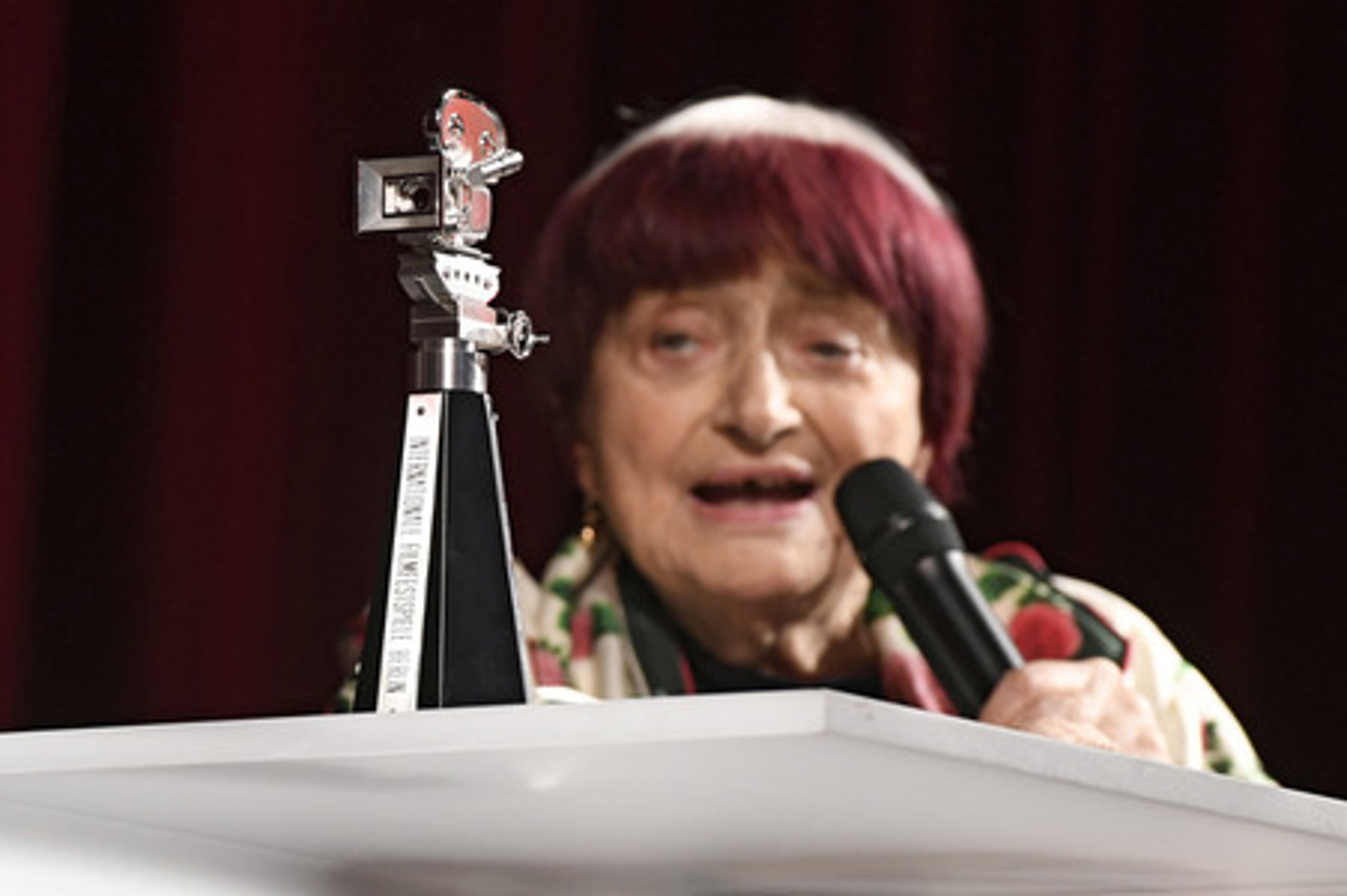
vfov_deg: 6.9
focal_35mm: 200
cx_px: 674
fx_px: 7478
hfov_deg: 10.3
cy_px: 448
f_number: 5
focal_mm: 200
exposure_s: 1/250
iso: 3200
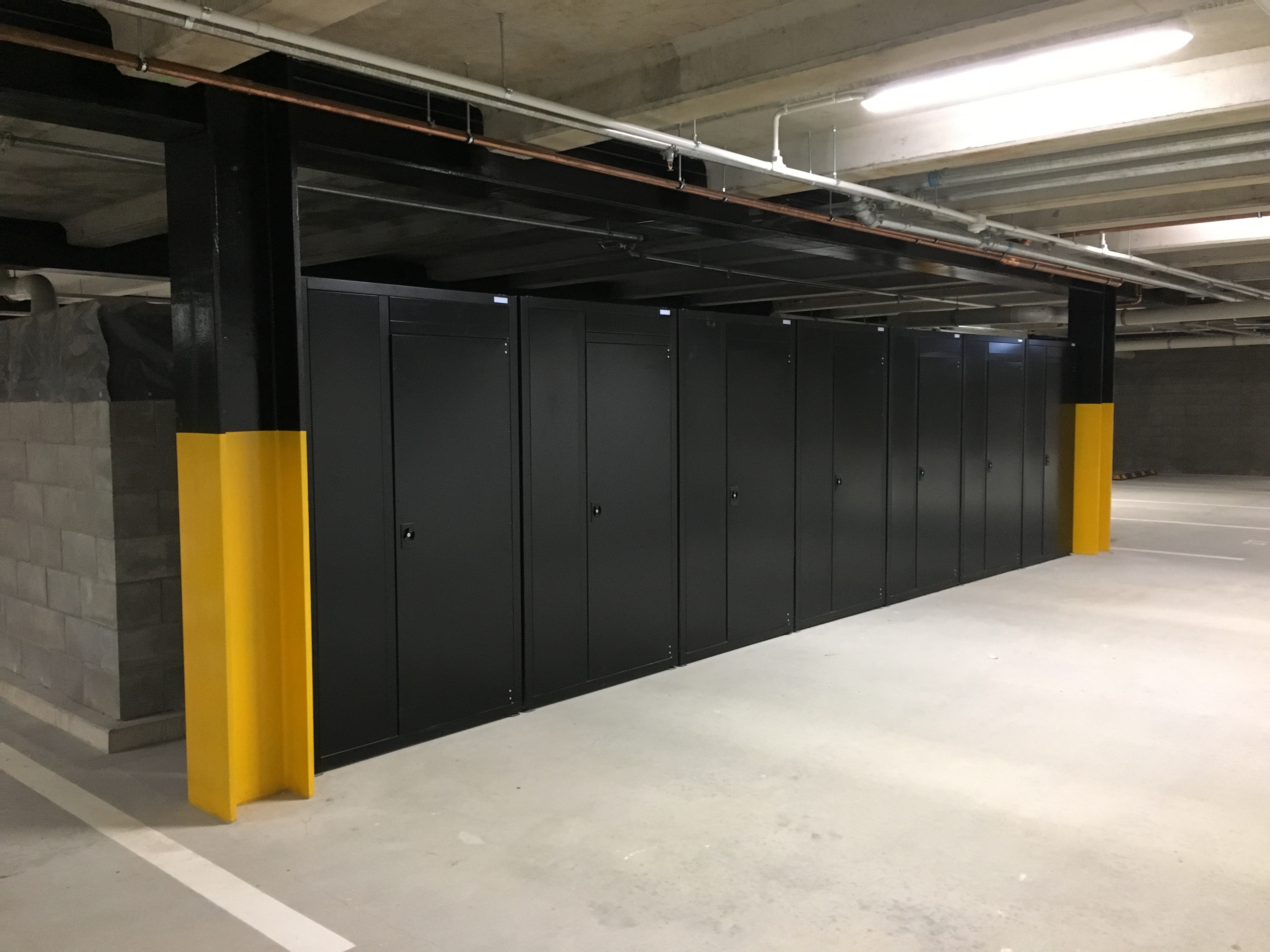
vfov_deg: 48.2
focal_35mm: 29
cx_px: 635
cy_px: 476
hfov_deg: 61.7
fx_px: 1064
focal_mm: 4.15
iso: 250
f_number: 2.2
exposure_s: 1/25
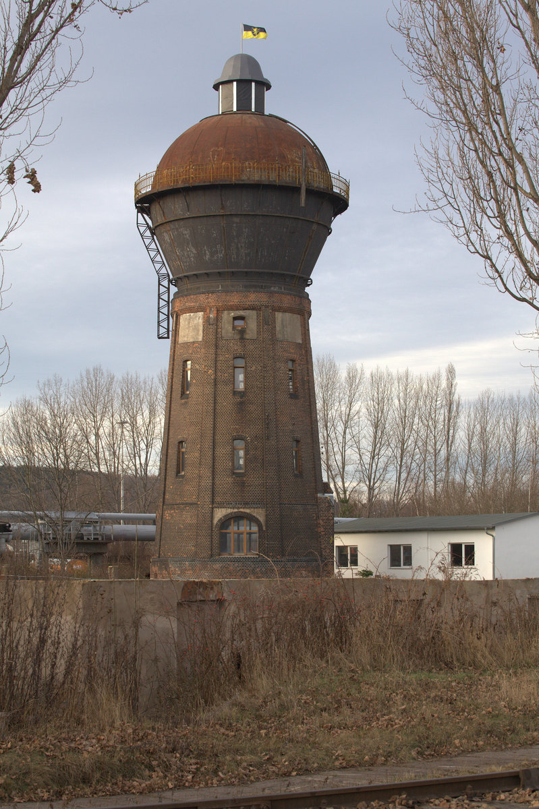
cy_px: 404
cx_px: 270
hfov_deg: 20.0
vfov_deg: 29.7
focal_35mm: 68
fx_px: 1528
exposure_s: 1/250
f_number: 10
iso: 400
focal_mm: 70
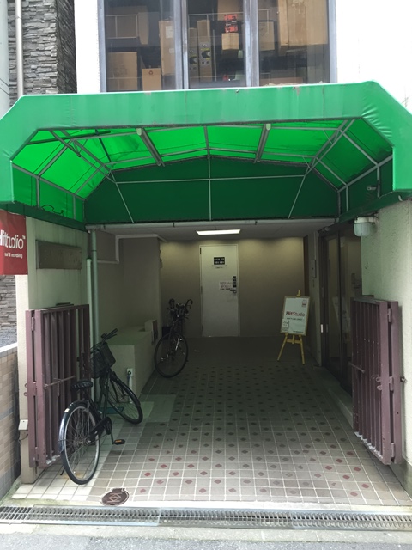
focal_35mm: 29
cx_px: 206
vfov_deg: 61.7
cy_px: 275
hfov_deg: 48.2
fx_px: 460
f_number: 2.2
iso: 40
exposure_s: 1/30
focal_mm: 4.15
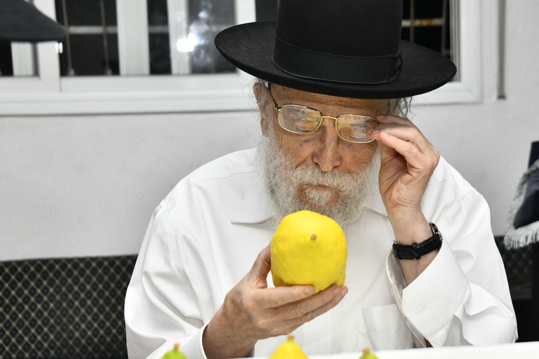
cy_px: 177
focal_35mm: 74
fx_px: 1108
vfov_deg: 18.4
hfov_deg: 27.3
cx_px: 332
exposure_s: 1/200
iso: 640
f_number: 5.6
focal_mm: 56
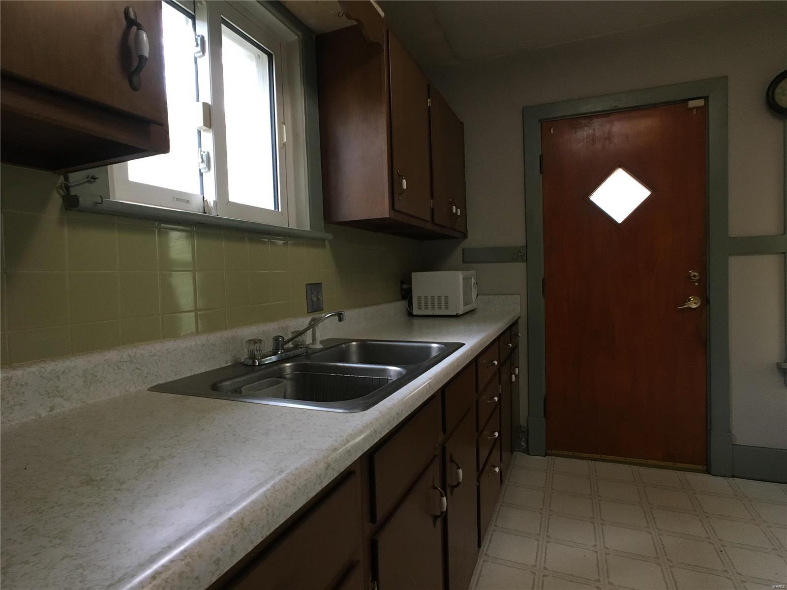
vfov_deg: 48.2
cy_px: 295
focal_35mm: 29
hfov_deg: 61.7
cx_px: 394
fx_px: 659
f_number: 2.2
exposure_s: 1/30
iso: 125
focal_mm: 4.15
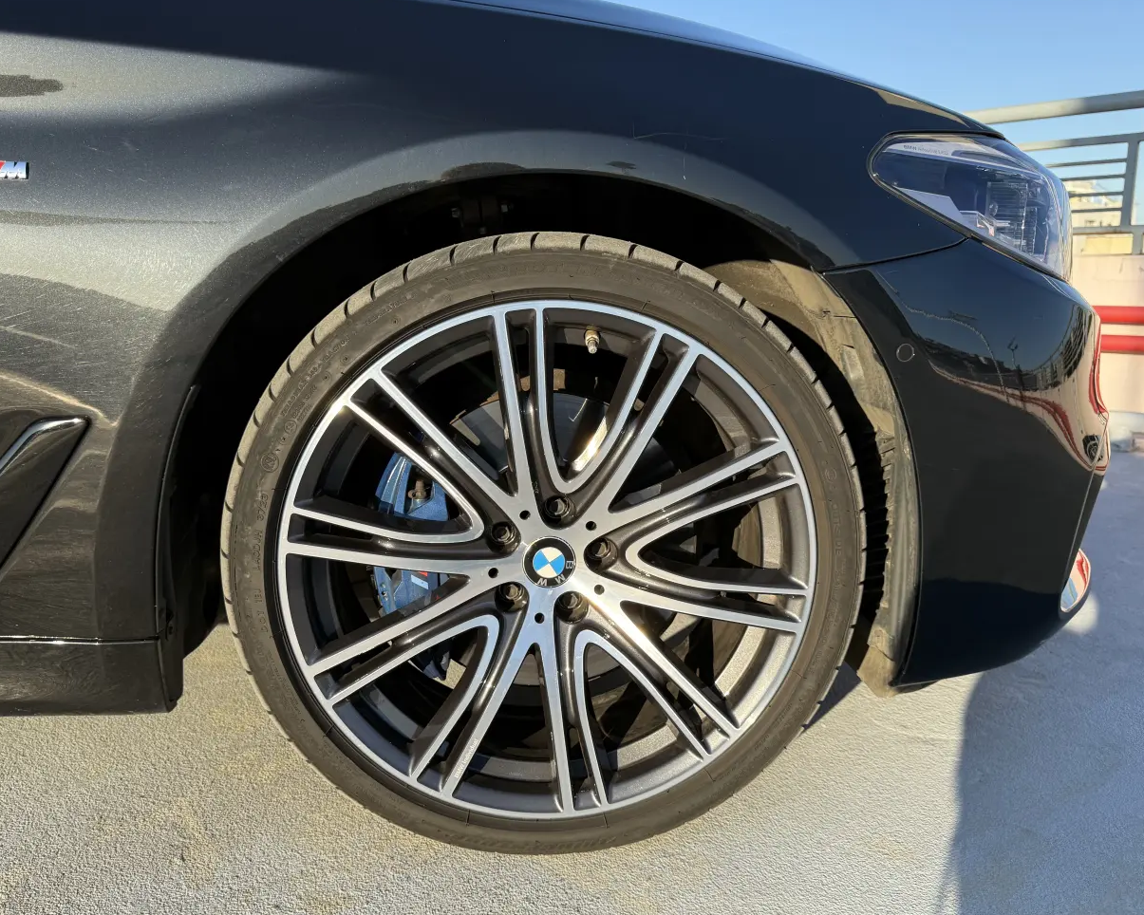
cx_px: 541
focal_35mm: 28
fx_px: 948
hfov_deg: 62.2
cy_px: 483
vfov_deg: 51.5
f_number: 1.78
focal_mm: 6.76
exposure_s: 1/1855
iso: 100
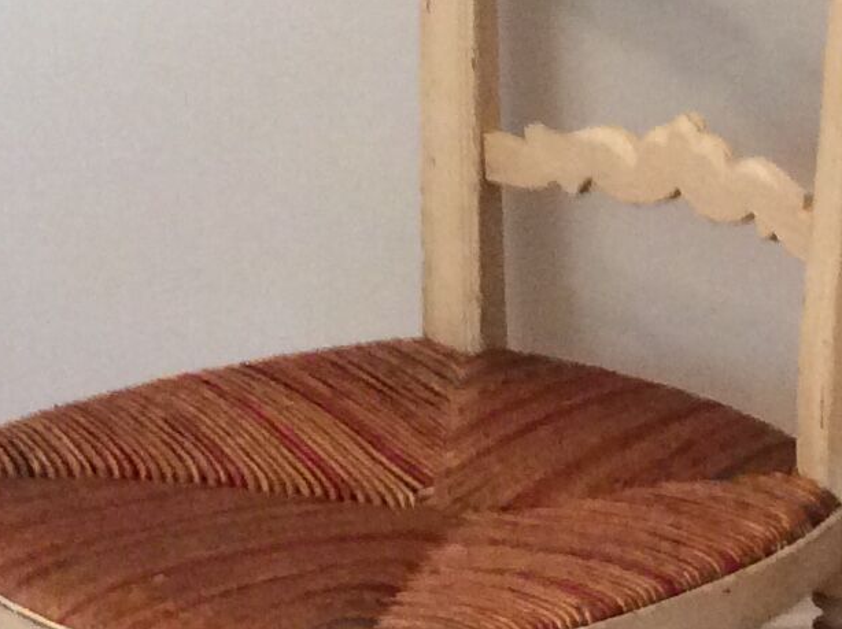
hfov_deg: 14.5
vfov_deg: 10.9
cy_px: 115
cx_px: 732
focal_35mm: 135
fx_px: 3280
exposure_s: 1/25
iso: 160
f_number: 2.4
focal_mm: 3.3
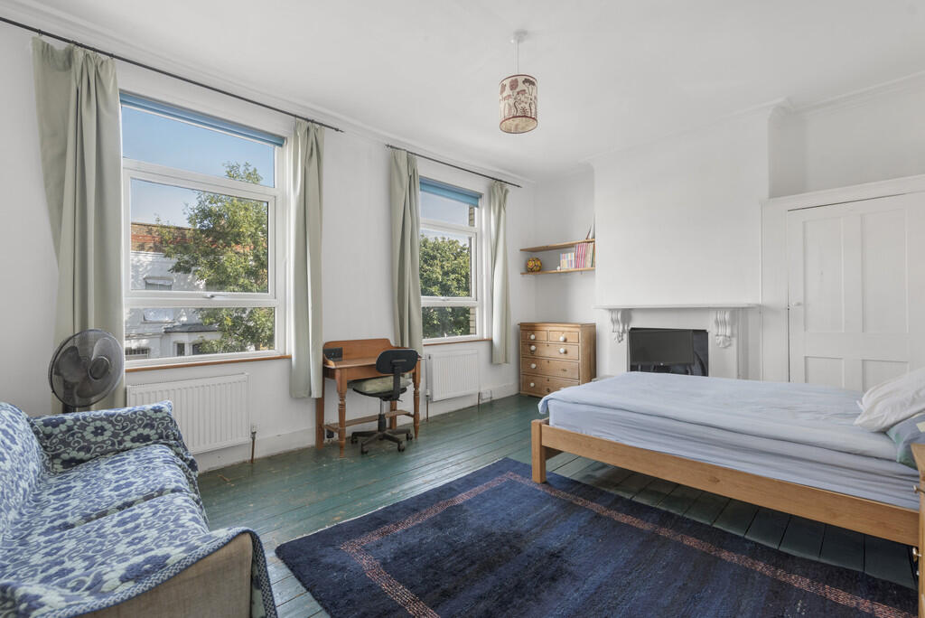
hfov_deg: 100.4
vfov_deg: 77.4
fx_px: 386
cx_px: 462
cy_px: 309
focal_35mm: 15
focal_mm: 15
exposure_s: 1/13
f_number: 6.3
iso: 500
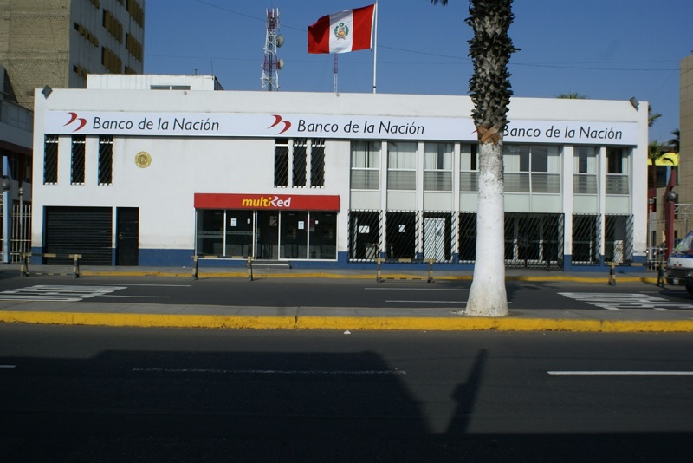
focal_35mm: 39
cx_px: 346
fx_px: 751
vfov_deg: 34.2
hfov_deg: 49.5
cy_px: 232
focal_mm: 26
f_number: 11
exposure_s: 1/320
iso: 100
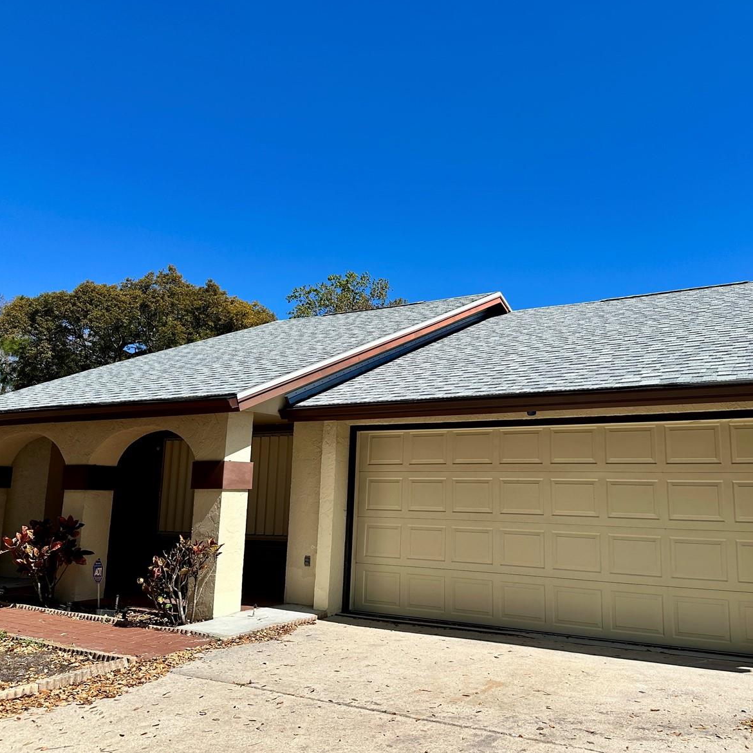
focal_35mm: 29
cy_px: 370
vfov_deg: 55.6
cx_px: 431
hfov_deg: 55.4
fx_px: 714
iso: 80
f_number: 1.78
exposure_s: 1/5263
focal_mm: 6.86
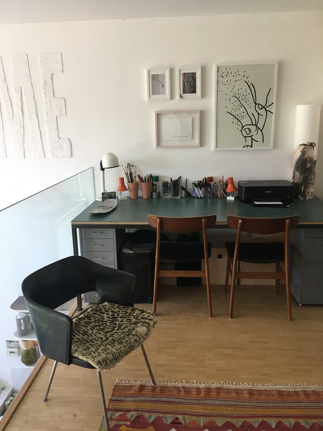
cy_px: 216
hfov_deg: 48.2
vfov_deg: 61.7
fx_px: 361
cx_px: 162
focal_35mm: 29
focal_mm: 4.15
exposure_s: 1/33
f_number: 2.2
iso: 80
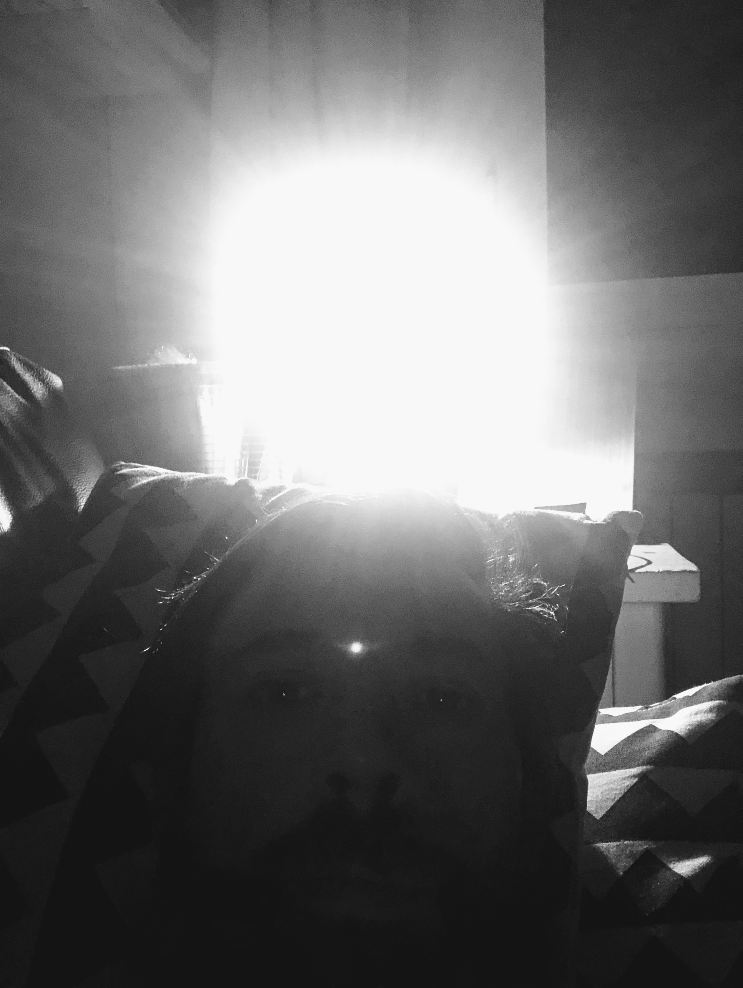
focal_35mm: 32
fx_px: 915
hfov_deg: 44.2
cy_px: 494
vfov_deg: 56.8
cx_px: 372
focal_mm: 2.87
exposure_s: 1/17
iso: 800
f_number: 2.2
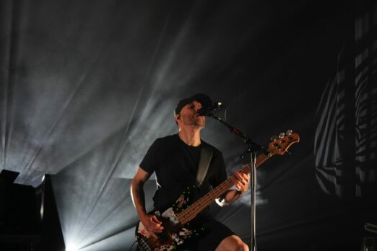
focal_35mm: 51
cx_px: 236
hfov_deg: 38.8
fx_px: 531
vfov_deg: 26.5
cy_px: 167
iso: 3200
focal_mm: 23
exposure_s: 1/160
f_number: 4
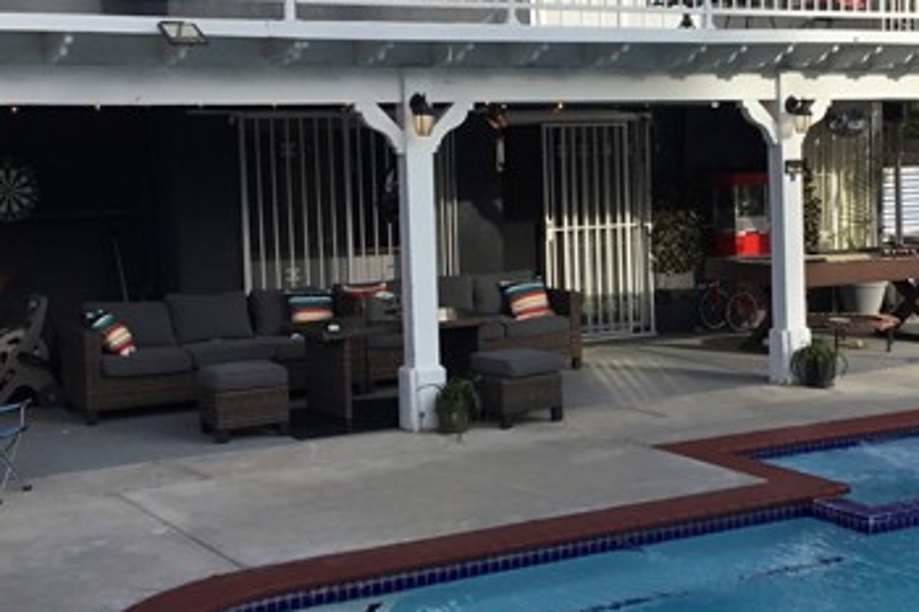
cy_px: 265
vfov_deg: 23.0
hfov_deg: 33.8
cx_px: 562
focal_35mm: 59
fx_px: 1505
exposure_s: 1/831
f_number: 2.4
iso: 25
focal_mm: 3.3
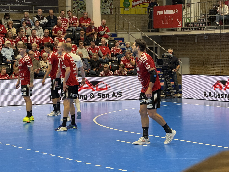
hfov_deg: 16.4
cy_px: 86
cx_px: 114
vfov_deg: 12.3
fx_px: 794
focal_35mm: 120
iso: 200
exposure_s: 1/100
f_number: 2.8
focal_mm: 15.66
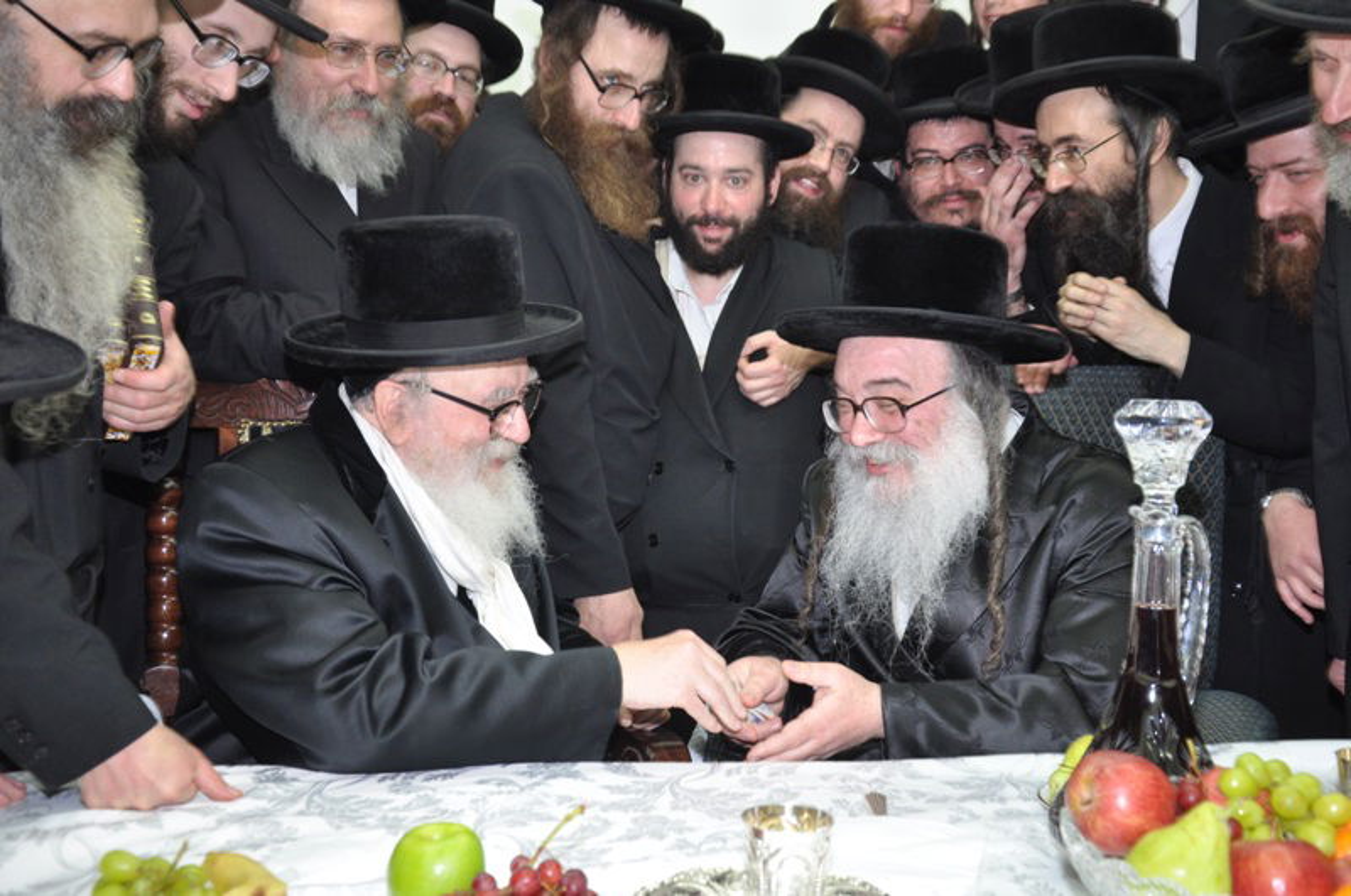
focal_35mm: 45
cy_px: 448
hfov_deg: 43.7
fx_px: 1686
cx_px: 676
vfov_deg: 29.8
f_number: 4.5
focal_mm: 30
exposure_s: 1/60
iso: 500
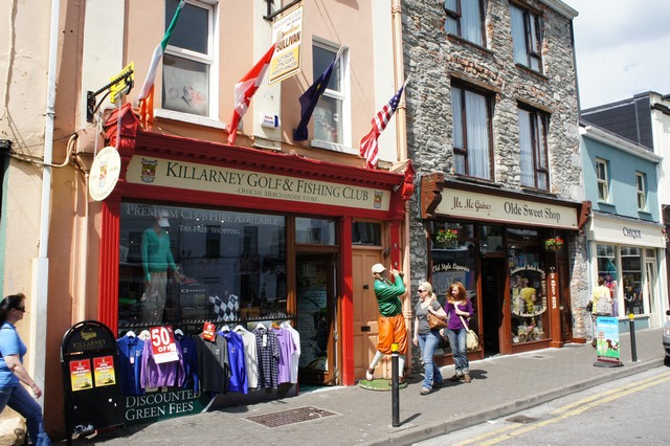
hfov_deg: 62.0
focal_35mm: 30
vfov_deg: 43.6
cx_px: 335
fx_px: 558
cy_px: 223
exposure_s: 1/125
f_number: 11
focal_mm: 20
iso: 200
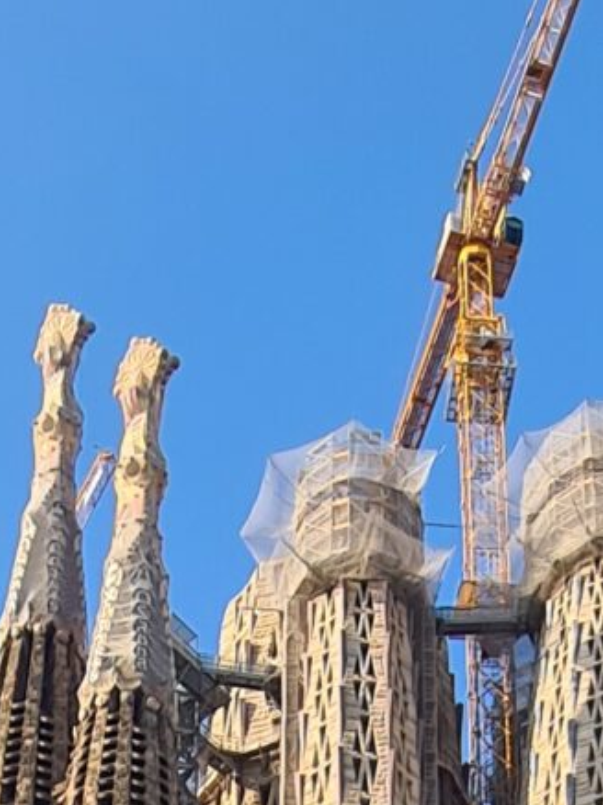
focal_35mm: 76
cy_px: 1645
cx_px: 289
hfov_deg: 19.4
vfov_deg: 17.5
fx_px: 1767
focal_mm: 2.2
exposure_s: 1/850
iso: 50
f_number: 2.2
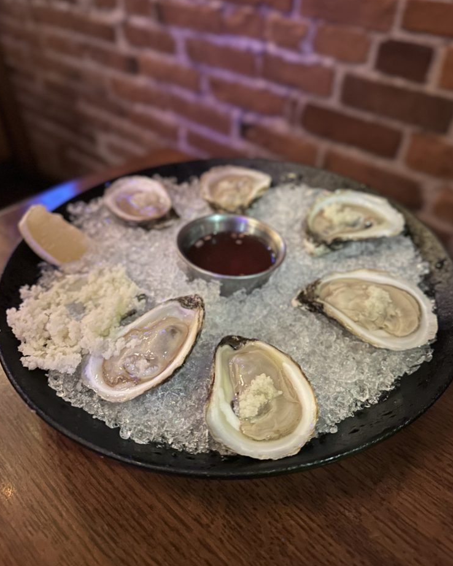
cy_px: 257
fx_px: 436
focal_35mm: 26
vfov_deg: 65.9
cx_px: 230
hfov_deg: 54.9
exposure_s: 1/15
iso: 1000
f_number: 1.78
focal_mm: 6.86
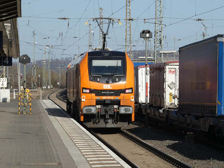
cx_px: 112
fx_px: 1119
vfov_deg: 8.6
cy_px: 84
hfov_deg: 11.4
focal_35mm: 173
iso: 80
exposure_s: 1/400
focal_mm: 30.9
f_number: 5.5
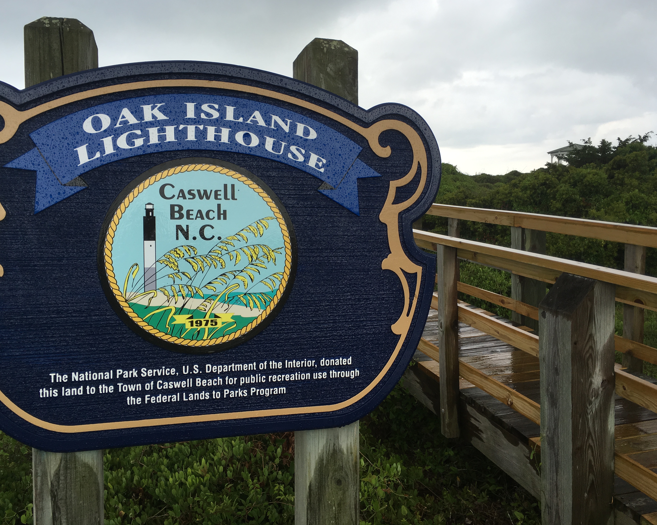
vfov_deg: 47.1
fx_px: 603
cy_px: 256
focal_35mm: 31
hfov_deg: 57.2
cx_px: 322
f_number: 2.2
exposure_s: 1/229
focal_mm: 4.15
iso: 25
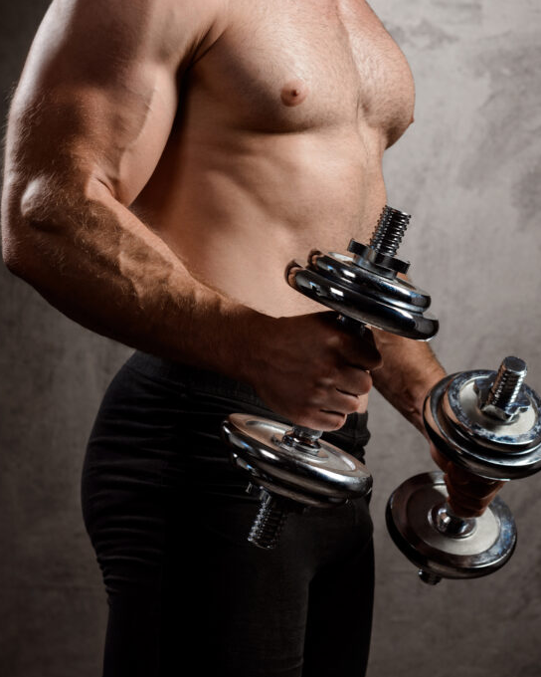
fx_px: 1981
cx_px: 384
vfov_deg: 19.4
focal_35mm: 99
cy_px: 339
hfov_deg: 15.5
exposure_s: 1/160
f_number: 8
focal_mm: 70
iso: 100
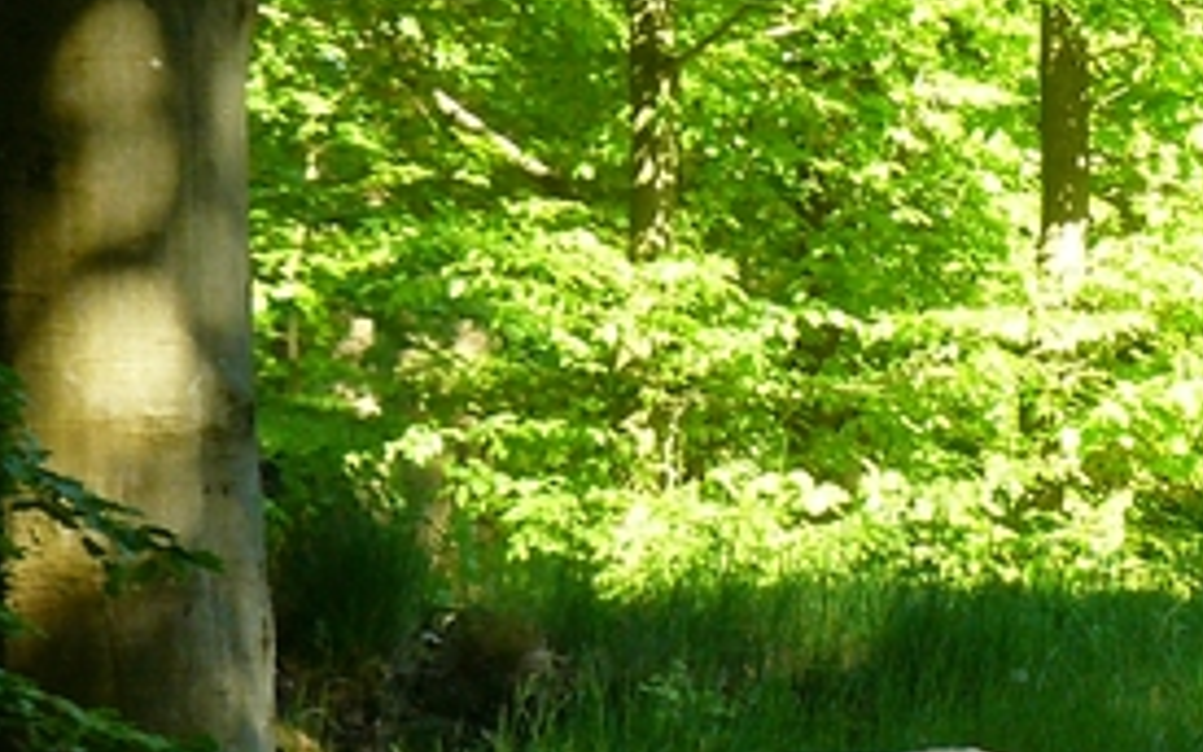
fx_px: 16921
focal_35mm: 516
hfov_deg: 4.1
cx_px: 1054
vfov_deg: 2.5
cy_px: 704
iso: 200
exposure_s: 1/100
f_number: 4
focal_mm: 31
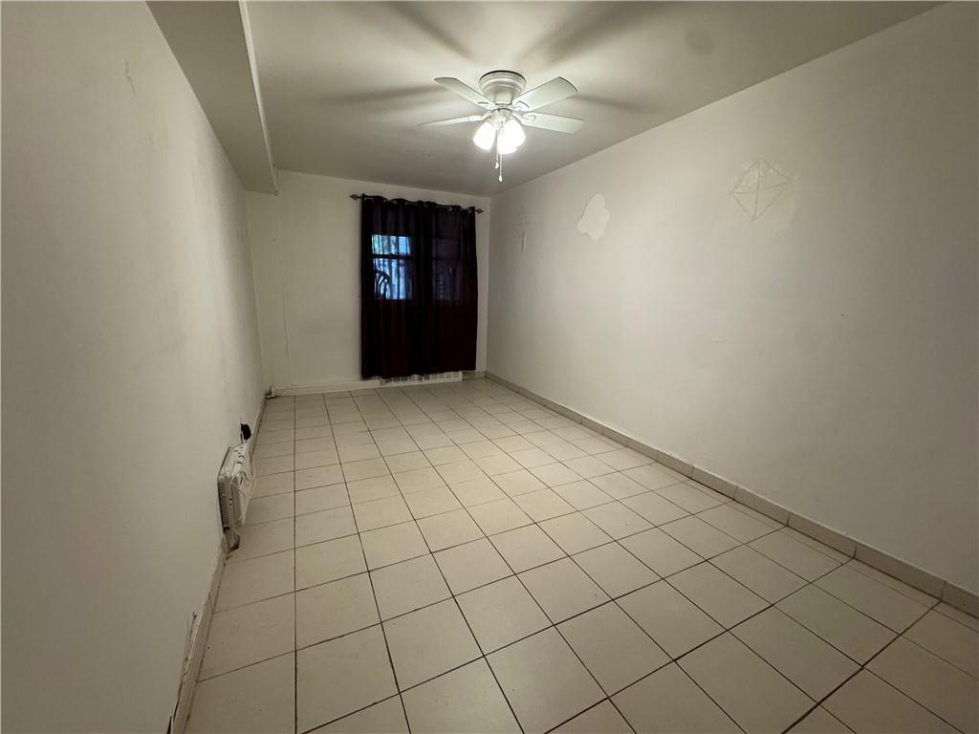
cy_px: 367
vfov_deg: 85.7
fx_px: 396
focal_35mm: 14
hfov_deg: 102.1
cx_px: 490
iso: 250
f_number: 2.2
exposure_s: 1/60
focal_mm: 2.22
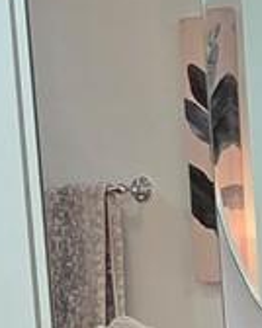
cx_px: 661
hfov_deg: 10.6
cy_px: 301
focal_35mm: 121
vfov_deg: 15.7
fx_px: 1175
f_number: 1.9
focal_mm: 2.2
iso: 125
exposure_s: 1/120
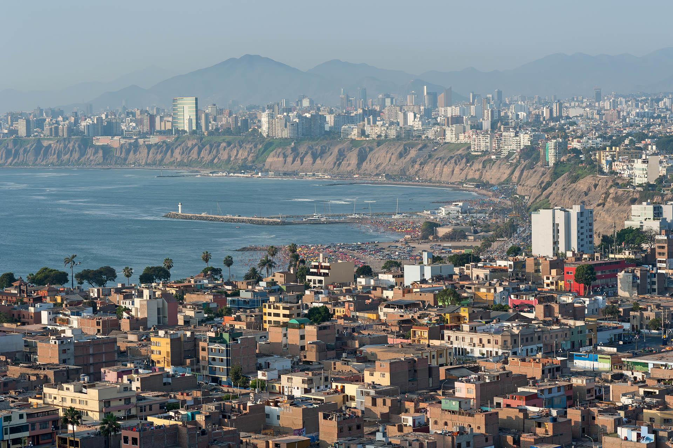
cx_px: 336
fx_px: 1962
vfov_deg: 13.0
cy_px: 224
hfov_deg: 19.5
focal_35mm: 105
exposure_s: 1/500
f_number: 7.1
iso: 200
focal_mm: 105
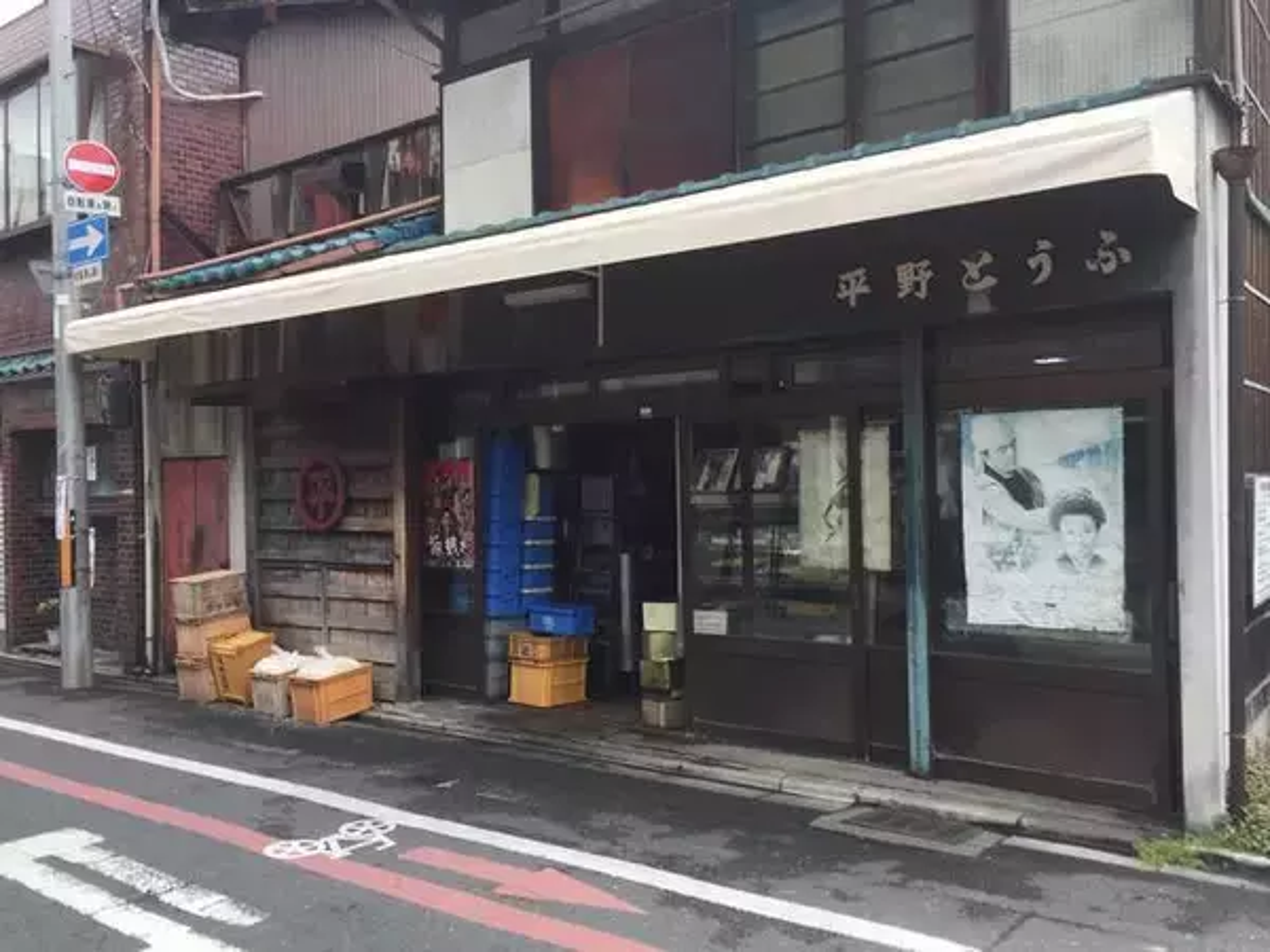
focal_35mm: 29
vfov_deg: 48.2
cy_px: 476
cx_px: 635
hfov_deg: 61.7
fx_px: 1064
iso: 32
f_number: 2.2
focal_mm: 4.15
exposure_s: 1/421
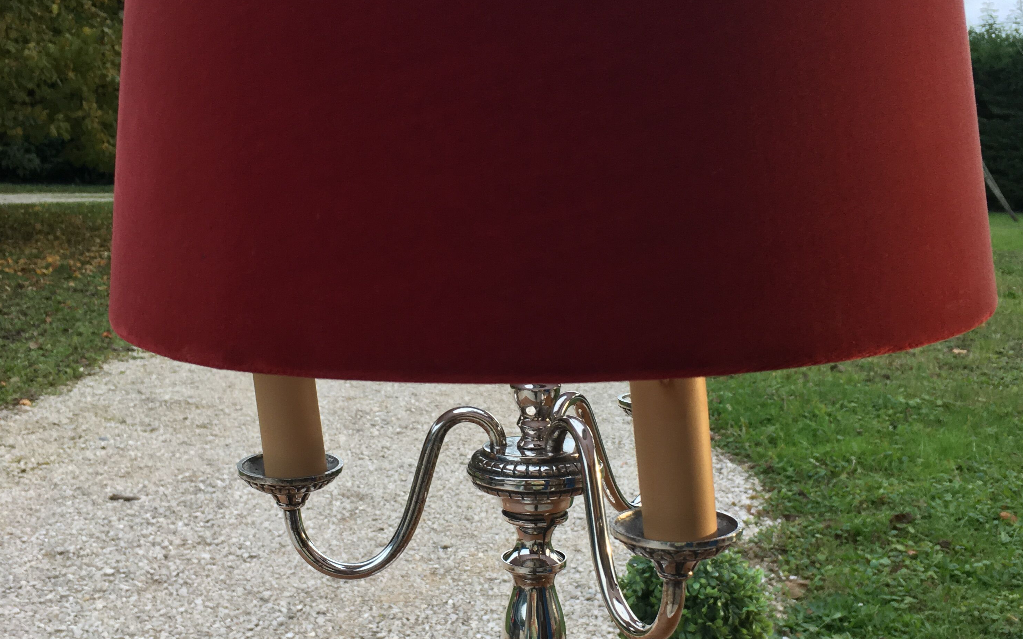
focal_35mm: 42
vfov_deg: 30.4
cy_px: 396
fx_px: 1171
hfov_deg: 47.2
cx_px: 517
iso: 32
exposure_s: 1/100
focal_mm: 4.15
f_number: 2.2
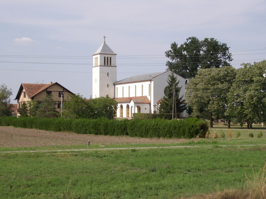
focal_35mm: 61
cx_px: 133
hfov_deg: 31.7
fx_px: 469
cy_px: 100
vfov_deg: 24.0
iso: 200
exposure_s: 1/1091
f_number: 5.7
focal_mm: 11.8
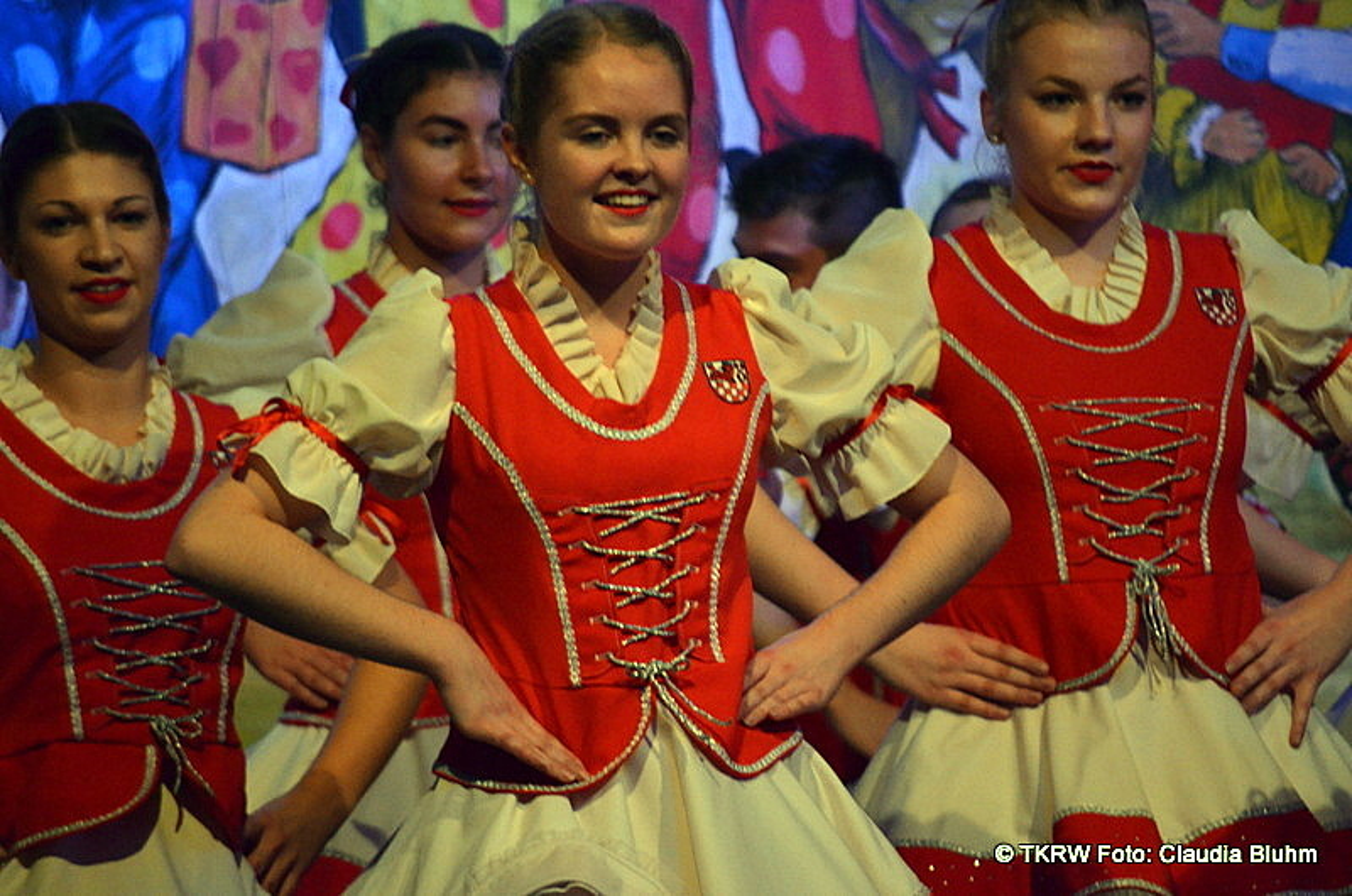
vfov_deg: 4.6
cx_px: 676
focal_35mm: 300
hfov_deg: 6.9
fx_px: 11244
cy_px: 448
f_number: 5.6
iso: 3200
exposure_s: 1/200
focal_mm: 200
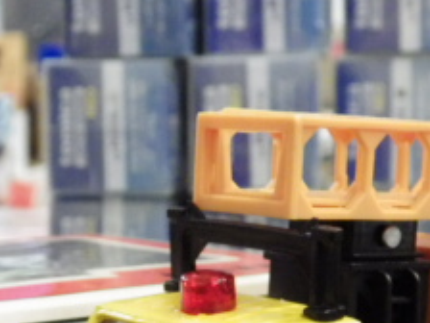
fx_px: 1776
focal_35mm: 143
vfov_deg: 10.2
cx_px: 108
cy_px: 398
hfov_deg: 13.8
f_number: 3.8
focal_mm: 9
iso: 800
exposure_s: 1/40
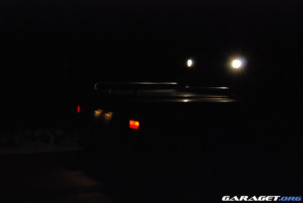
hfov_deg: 38.8
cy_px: 102
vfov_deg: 26.5
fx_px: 430
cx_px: 152
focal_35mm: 51
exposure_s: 1/125
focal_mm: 34
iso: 1600
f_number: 5
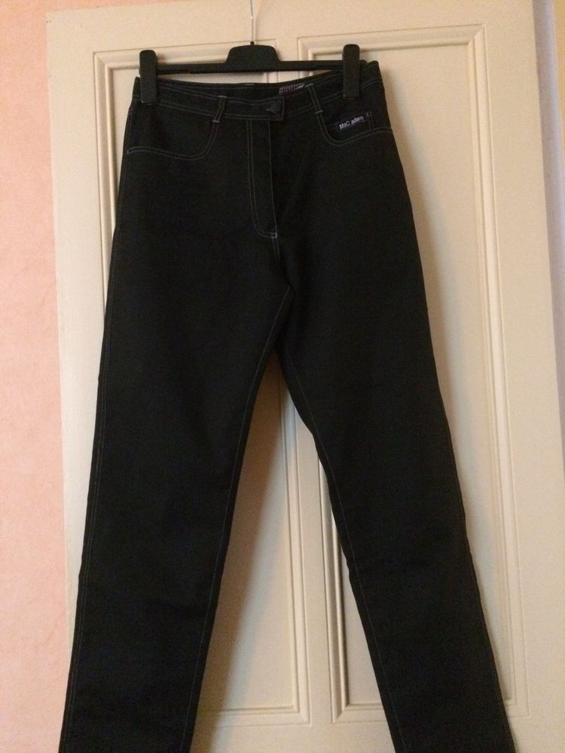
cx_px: 282
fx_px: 631
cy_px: 376
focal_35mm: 29
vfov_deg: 61.7
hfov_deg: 48.2
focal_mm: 4.15
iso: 1000
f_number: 2.2
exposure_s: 1/17
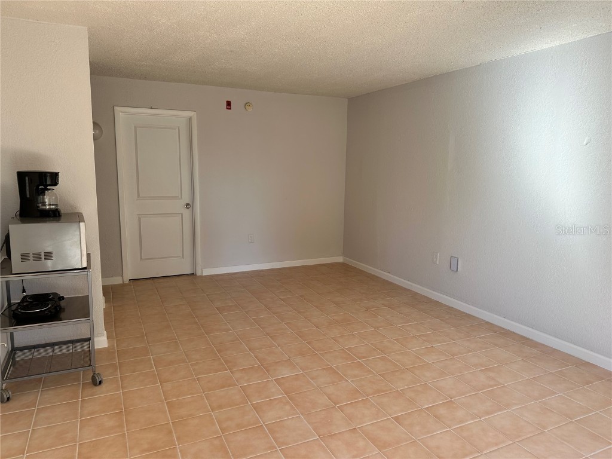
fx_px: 424
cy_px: 230
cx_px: 306
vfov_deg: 56.8
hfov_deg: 71.6
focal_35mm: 24
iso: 64
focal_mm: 6.86
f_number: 1.78
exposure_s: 1/176
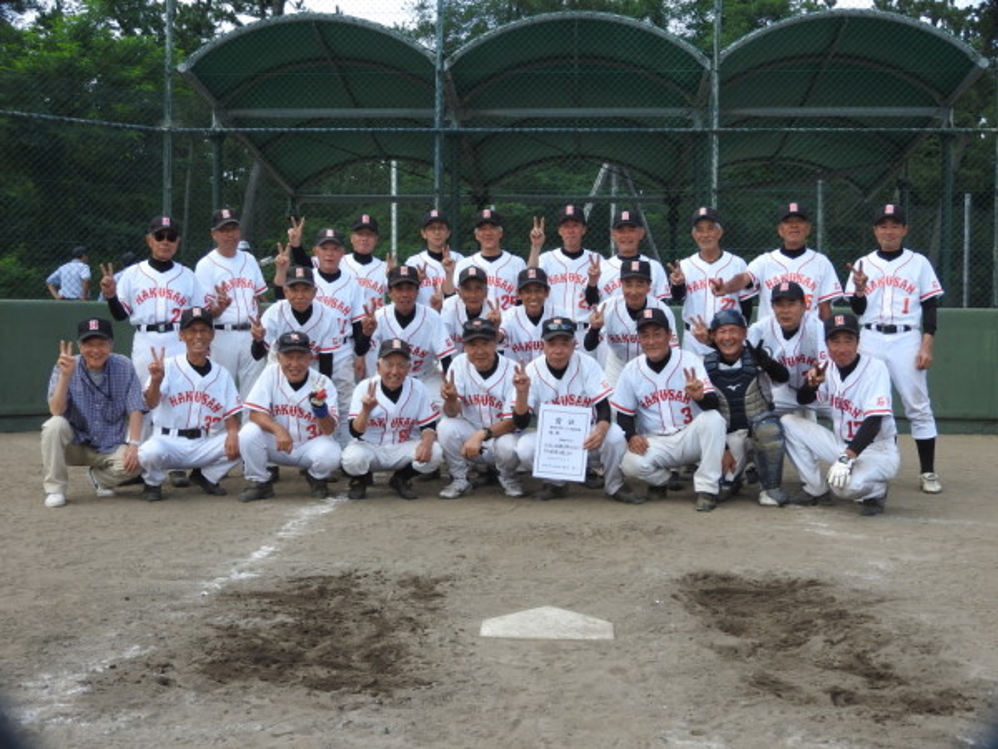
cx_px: 499
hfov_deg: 42.1
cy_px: 374
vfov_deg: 32.2
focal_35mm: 45
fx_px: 1297
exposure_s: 1/400
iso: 100
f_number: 4
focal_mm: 8.1
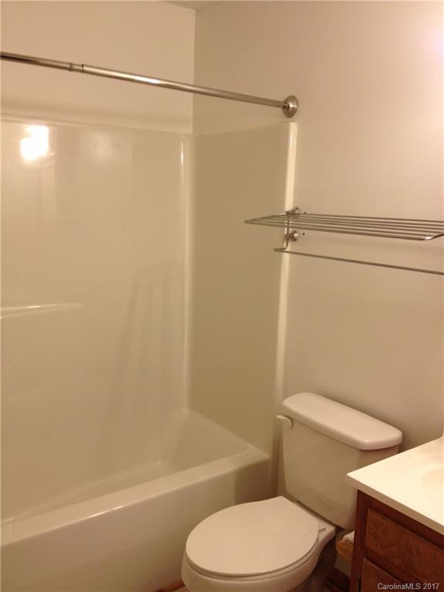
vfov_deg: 52.6
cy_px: 296
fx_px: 599
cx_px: 222
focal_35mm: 35
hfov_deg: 40.7
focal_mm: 4.28
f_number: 2.4
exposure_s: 1/40
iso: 80
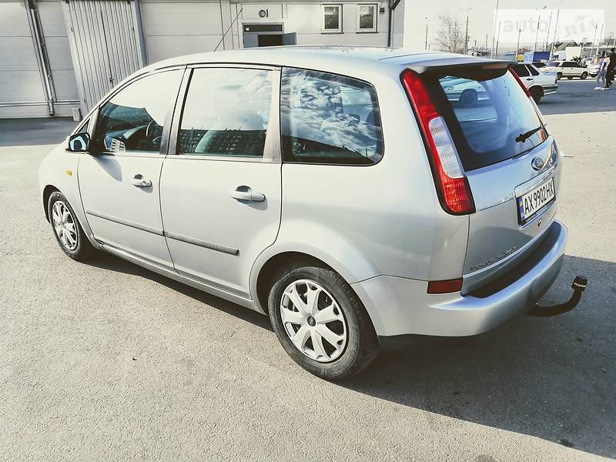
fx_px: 480
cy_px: 231
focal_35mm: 27
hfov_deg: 65.3
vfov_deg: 51.4
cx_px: 308
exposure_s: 1/709
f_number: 1.8
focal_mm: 4
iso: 50
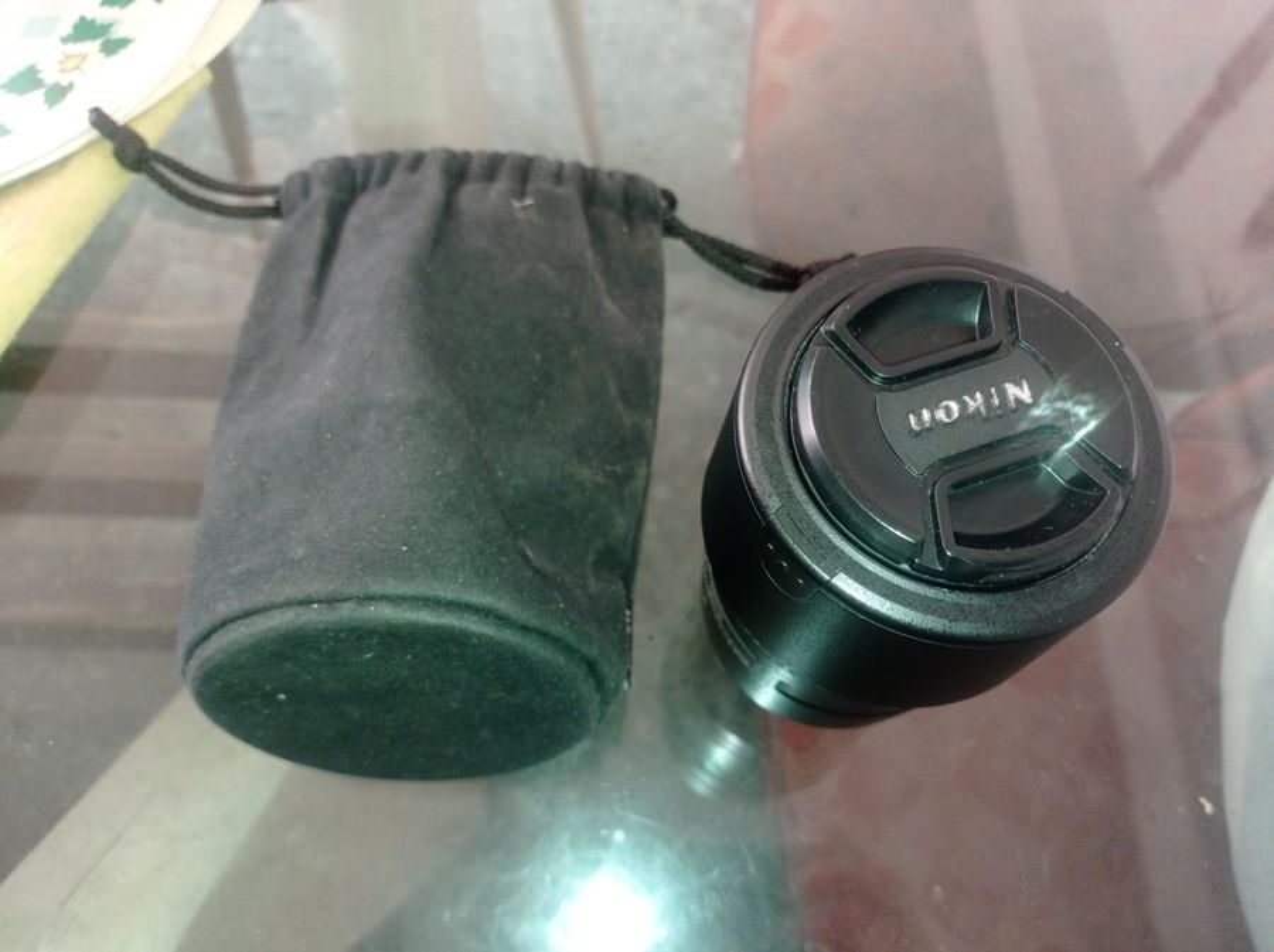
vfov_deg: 49.7
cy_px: 476
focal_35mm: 28
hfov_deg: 63.5
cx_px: 637
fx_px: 1029
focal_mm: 4.7
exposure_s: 1/25
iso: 394
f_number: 1.79
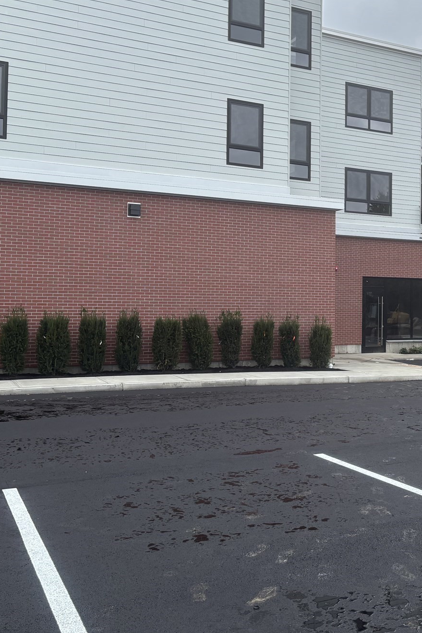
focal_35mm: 42
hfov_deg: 30.5
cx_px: 380
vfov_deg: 46.3
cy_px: 284
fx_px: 739
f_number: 1.6
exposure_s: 1/1152
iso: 50
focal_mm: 5.96
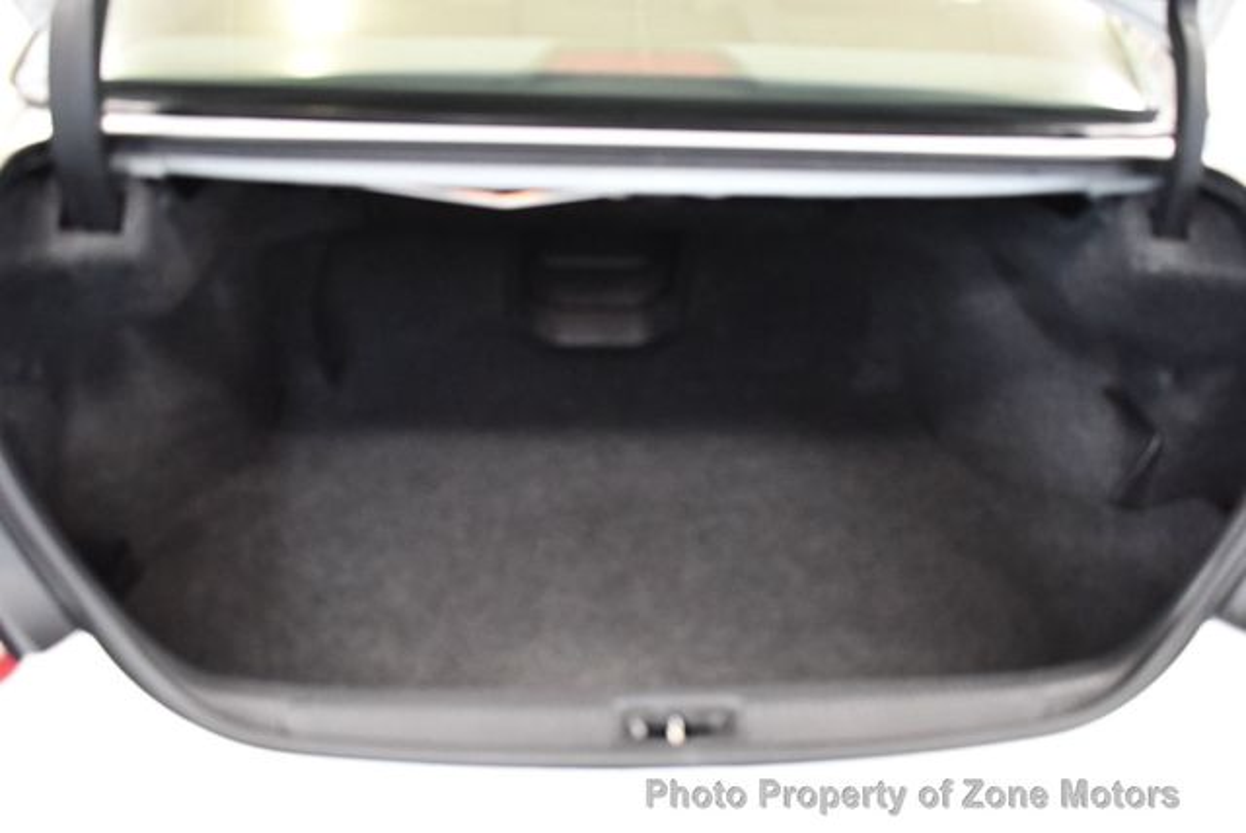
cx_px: 623
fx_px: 1247
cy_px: 416
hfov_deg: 53.1
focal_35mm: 36
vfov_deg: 36.9
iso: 3200
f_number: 3.5
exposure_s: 1/60
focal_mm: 18
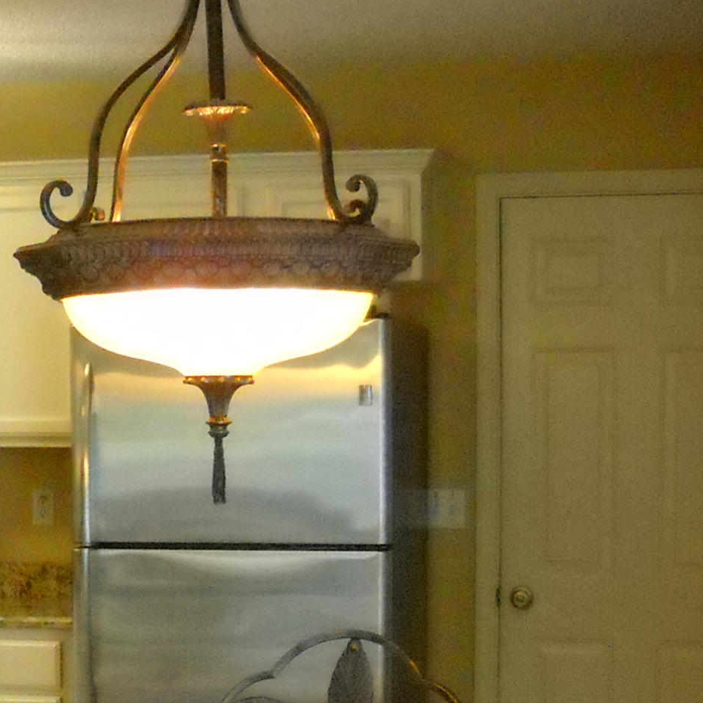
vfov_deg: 16.7
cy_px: 698
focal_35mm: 102
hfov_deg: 16.1
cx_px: -230
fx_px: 2344
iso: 800
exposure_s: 1/67
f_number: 3.1
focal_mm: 6.72
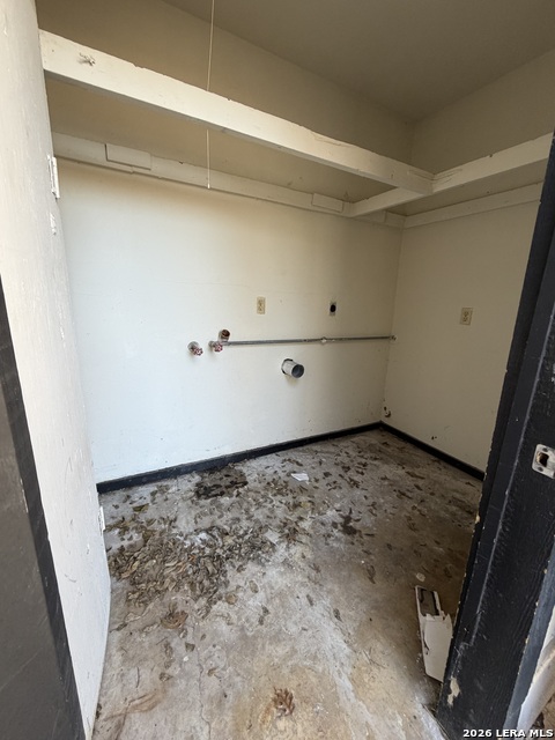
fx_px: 299
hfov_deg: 85.7
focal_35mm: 14
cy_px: 370
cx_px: 278
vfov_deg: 102.1
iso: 200
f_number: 2.2
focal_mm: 2.22
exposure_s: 1/121
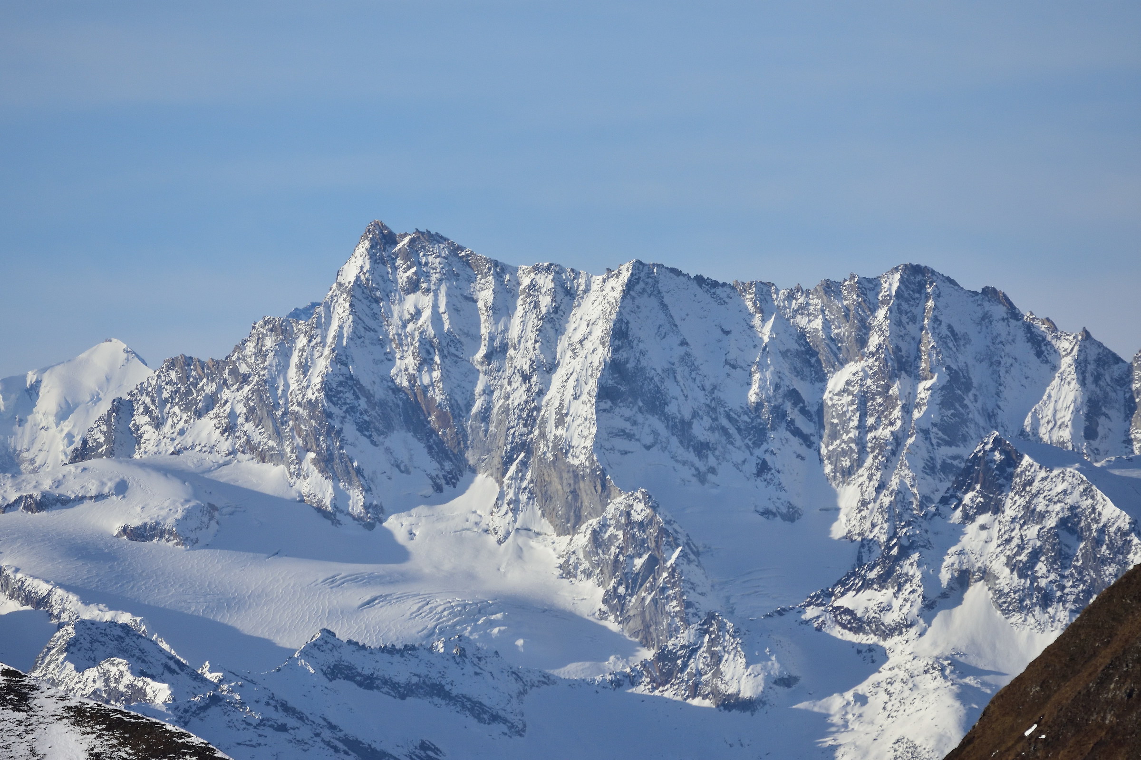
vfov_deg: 2.3
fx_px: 19015
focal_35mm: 600
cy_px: 380
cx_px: 570
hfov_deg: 3.4
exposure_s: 1/3200
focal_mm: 400
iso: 800
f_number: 7.1
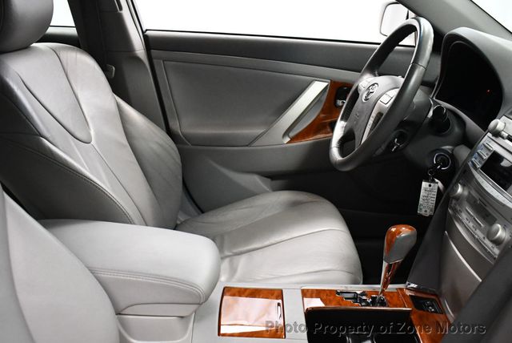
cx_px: 256
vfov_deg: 36.9
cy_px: 172
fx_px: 512
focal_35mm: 36
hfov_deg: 53.1
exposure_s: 1/125
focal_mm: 18
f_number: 3.5
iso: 3200
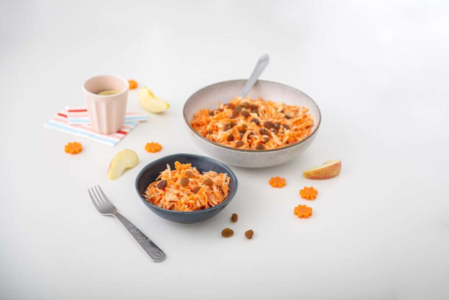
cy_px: 150
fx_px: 873
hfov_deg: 28.8
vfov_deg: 19.5
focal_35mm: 70
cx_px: 224
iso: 100
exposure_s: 1/200
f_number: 3.2
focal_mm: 70
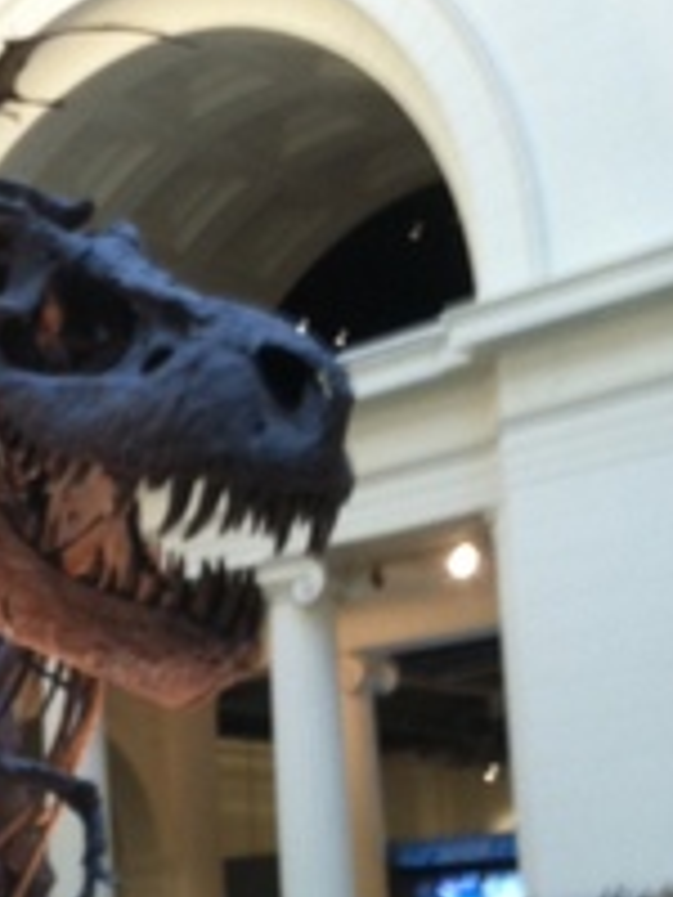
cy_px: 691
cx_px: -61
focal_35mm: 84
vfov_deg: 23.0
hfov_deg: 17.0
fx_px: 2177
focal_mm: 3.85
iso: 125
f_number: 2.8
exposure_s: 1/15
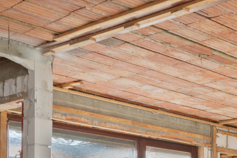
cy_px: 247
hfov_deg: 19.9
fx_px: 516
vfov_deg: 15.8
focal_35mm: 78
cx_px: 411
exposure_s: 2
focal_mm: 16.5
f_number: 11
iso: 400
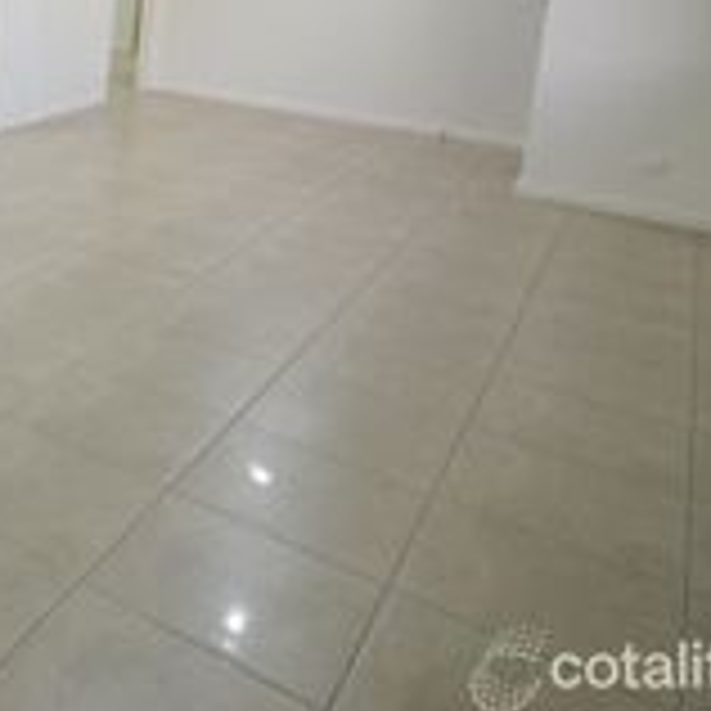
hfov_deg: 32.4
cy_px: 56
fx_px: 883
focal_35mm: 38
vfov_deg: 40.2
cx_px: -225
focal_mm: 10
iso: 1100
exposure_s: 1/60
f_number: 4
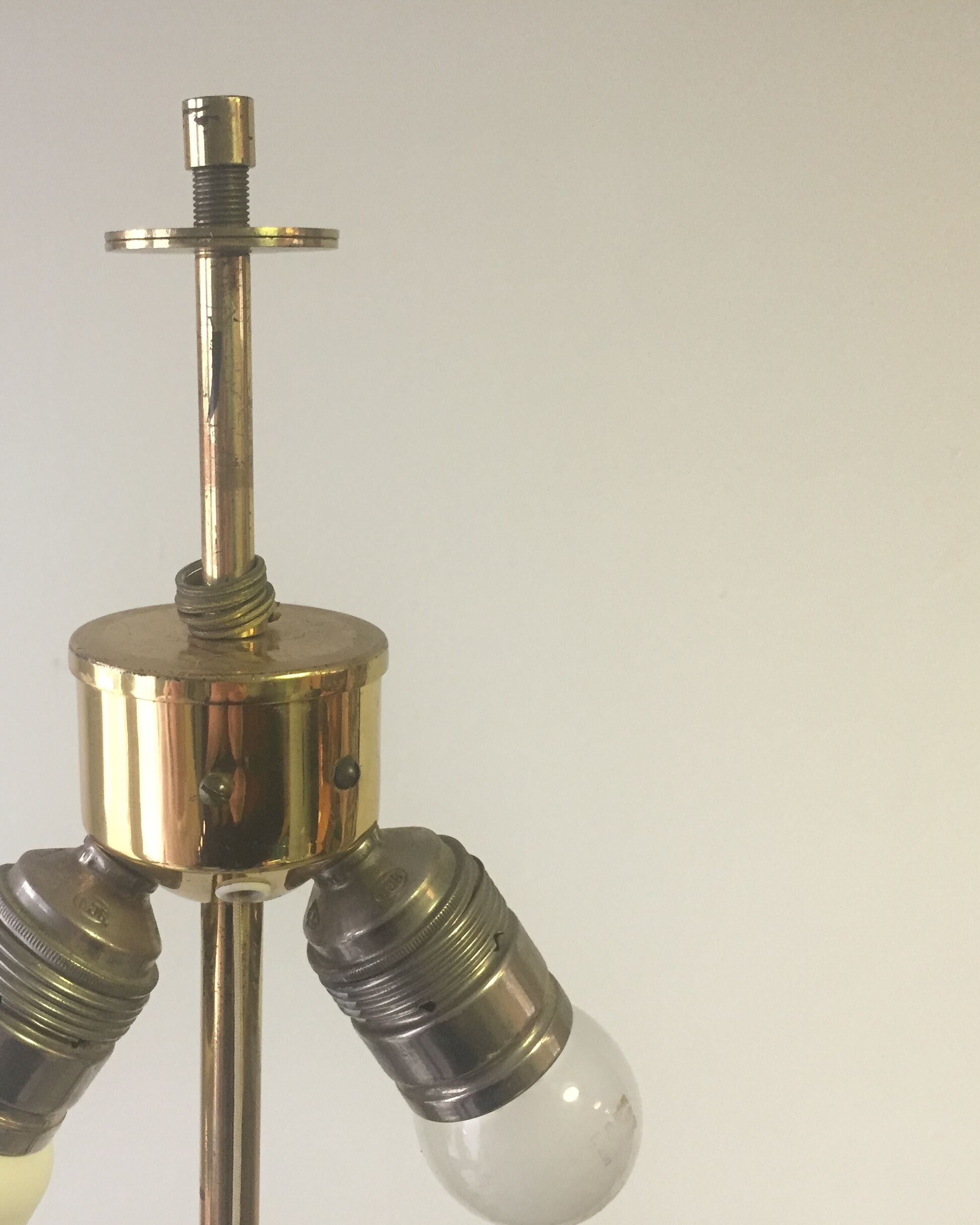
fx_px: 1378
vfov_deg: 47.9
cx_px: 242
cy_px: 612
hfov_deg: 38.1
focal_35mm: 38
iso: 160
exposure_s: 1/33
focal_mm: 4.15
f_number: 2.2
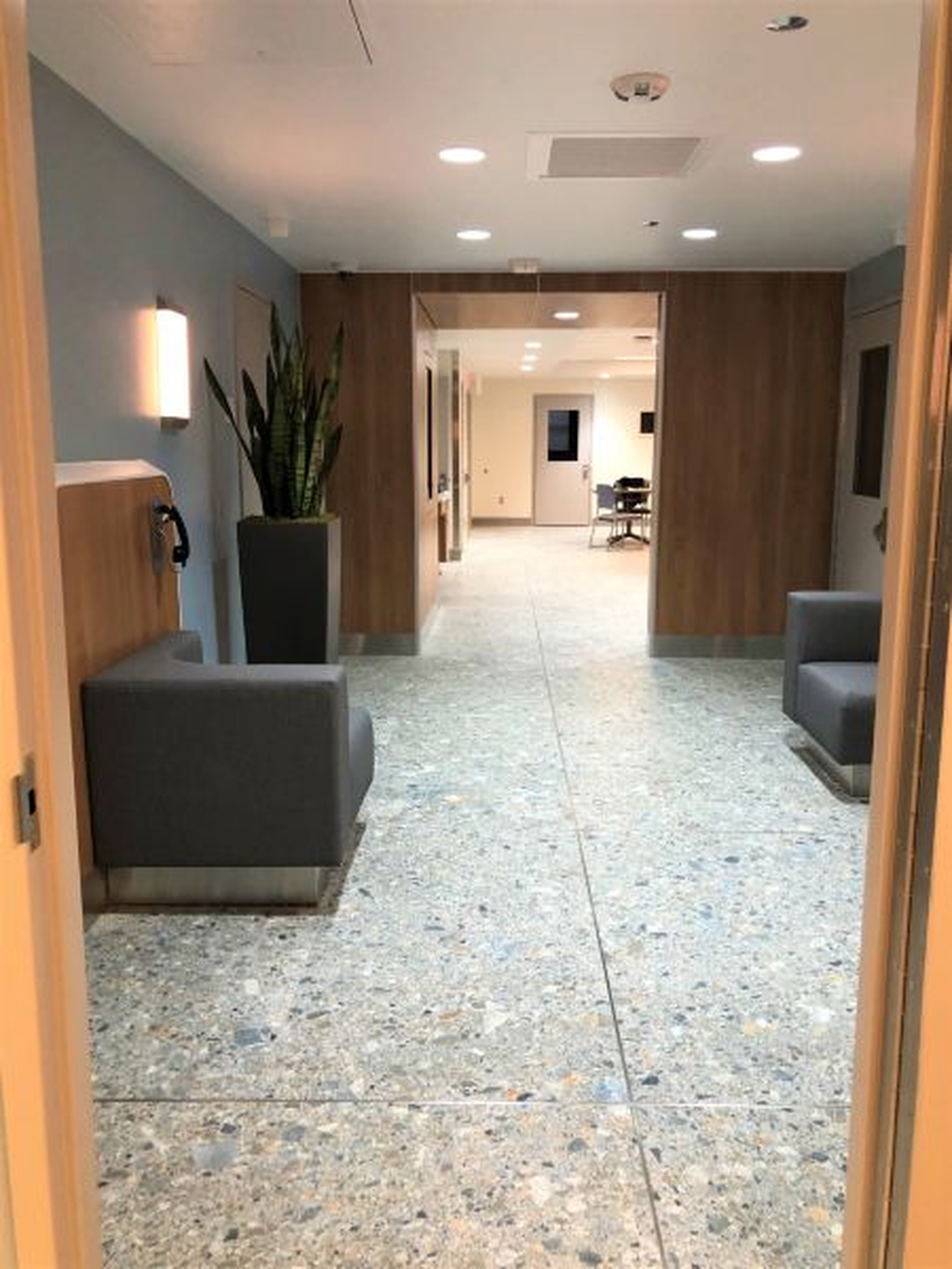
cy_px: 634
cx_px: 476
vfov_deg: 63.4
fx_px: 1027
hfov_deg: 49.7
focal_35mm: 28
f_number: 1.8
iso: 40
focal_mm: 3.99
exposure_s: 1/20
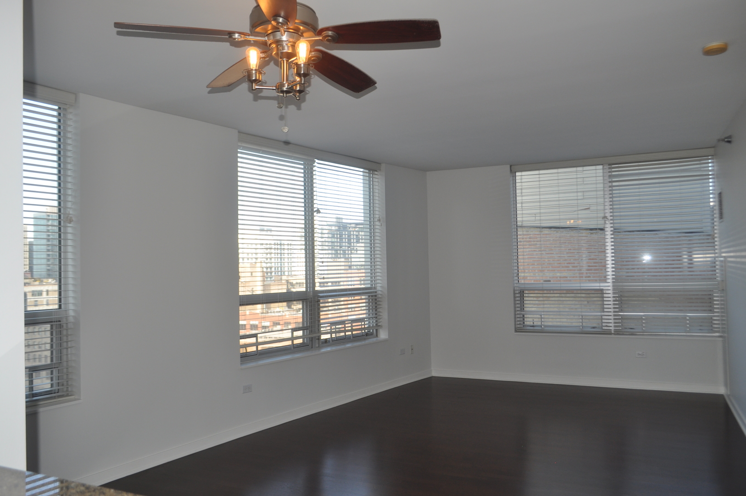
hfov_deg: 67.4
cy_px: 248
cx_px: 373
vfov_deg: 47.8
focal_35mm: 27
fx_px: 559
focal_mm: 18
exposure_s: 1/200
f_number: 5
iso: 200
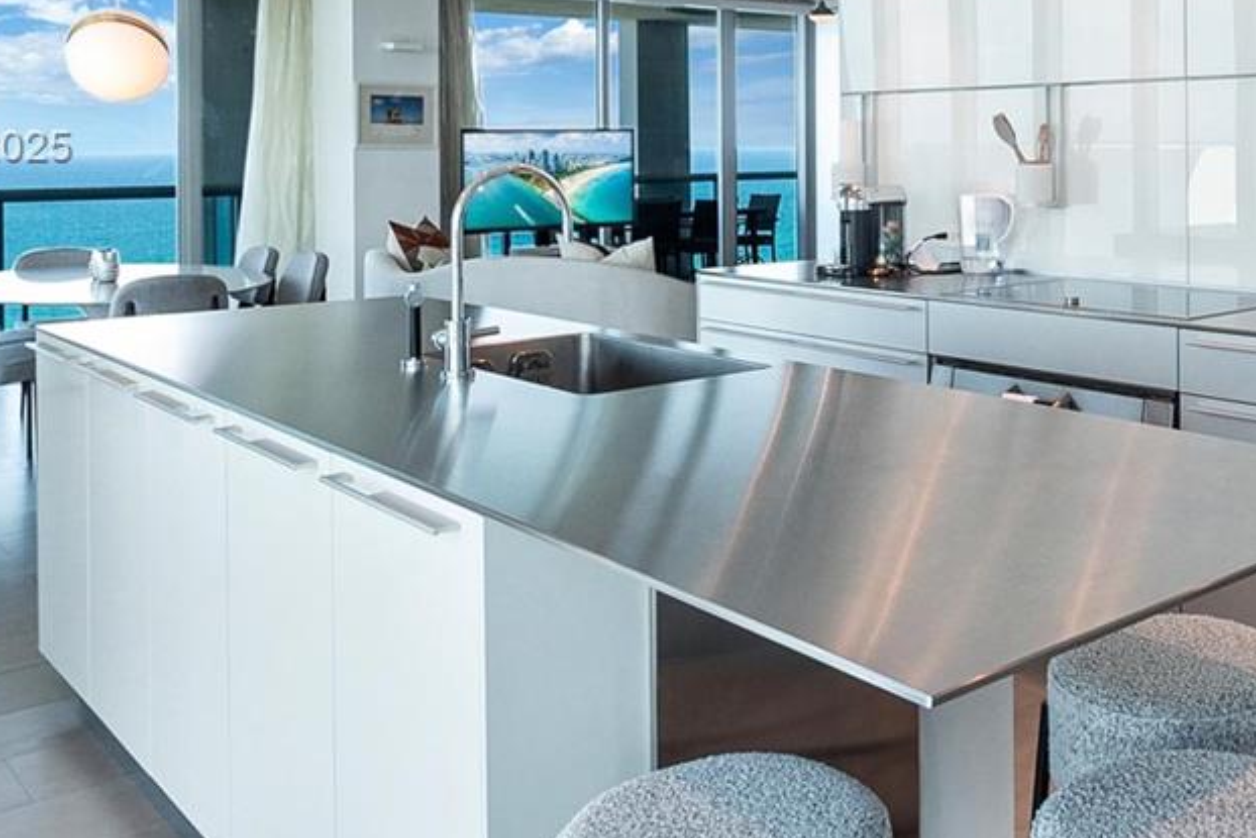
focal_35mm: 36
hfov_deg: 49.4
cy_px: 149
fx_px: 1256
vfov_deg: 35.5
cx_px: 1040
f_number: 4.5
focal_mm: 7
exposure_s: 1/125
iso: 400
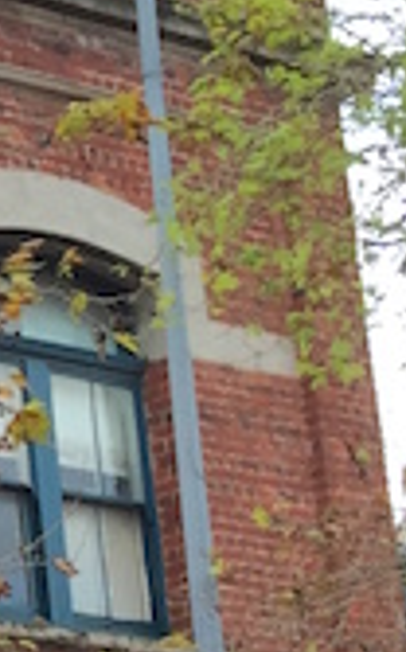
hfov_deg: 6.7
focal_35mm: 166
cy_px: 709
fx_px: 2946
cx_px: -1066
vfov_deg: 12.4
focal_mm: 4.15
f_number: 2.2
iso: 32
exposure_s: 1/319
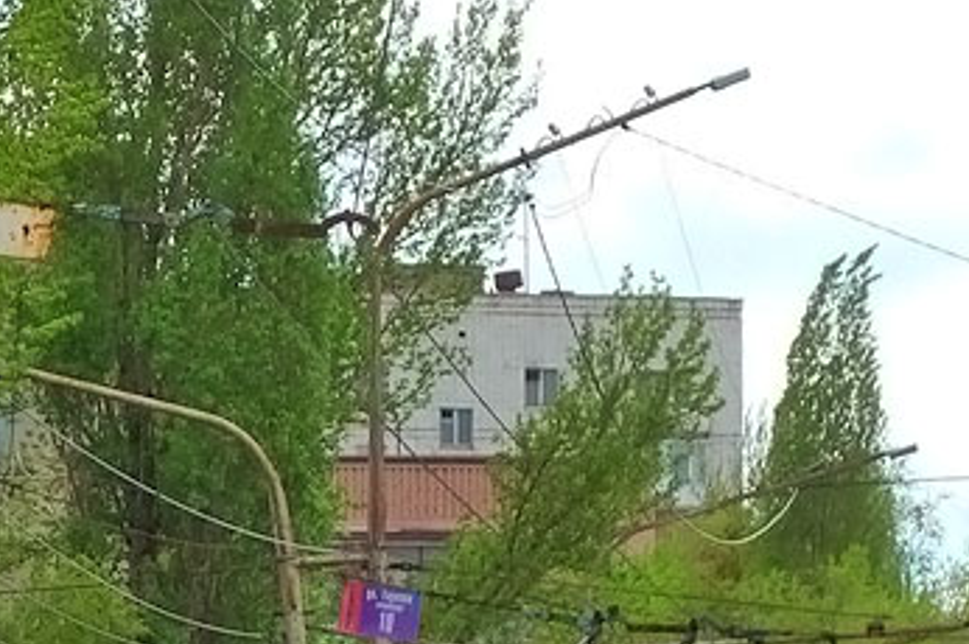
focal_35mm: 323
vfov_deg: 4.2
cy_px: 890
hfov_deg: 6.4
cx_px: -126
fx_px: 8686
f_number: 4.9
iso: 125
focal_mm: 34.59
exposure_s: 1/500
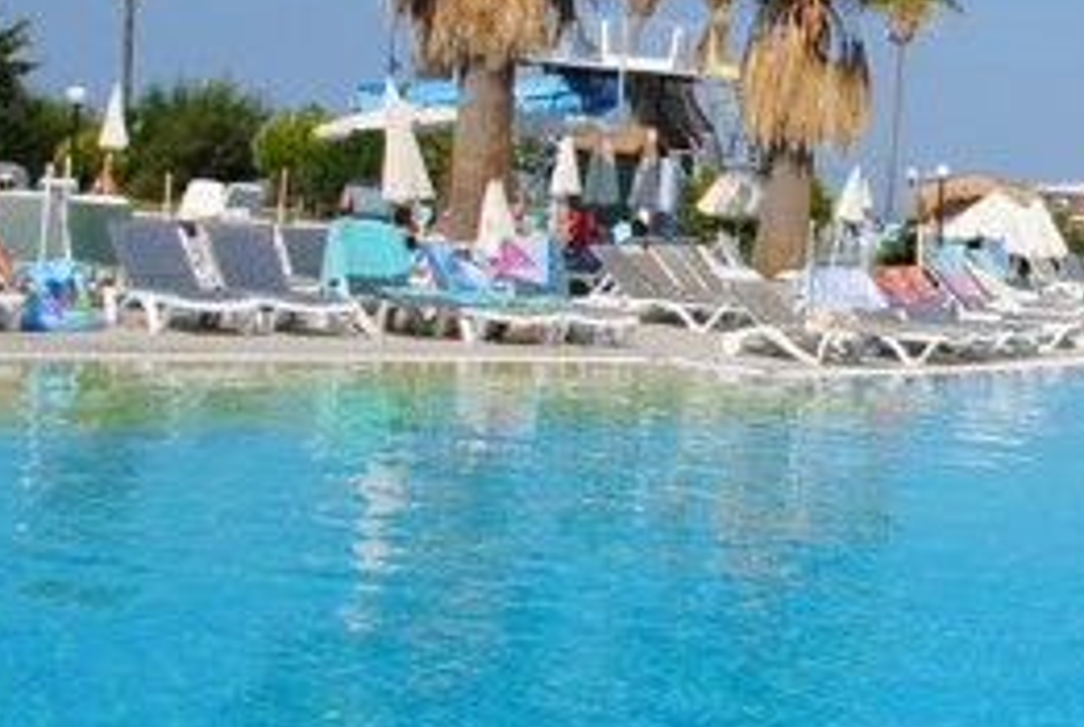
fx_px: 1991
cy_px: 345
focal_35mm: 66
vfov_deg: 20.7
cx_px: 1464
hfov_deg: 25.5
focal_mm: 10
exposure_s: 1/320
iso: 100
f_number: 9
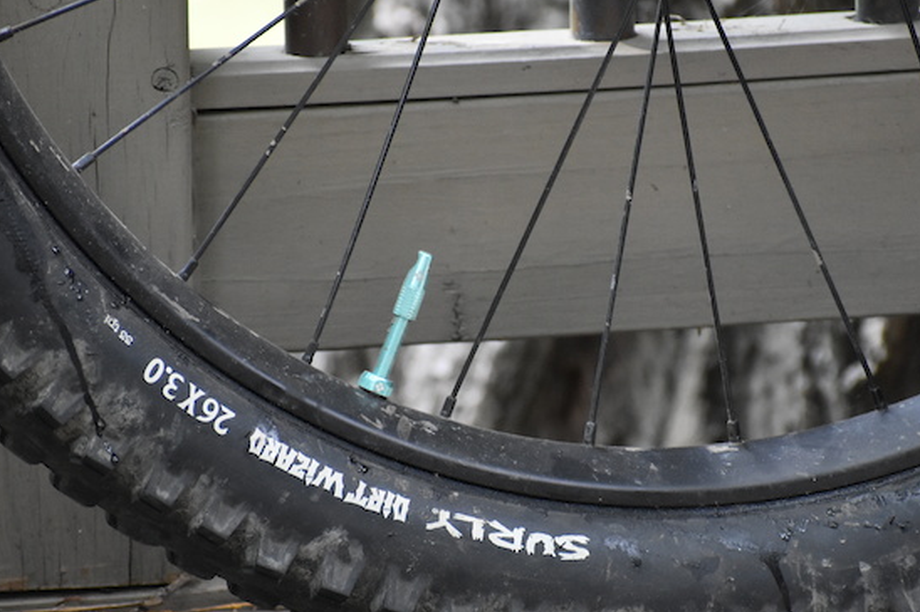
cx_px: 525
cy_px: 358
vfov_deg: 2.1
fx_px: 16784
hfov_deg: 3.1
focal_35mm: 657
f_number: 6.3
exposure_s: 1/500
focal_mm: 300
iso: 2500
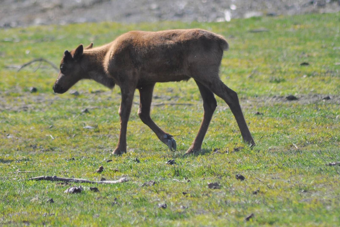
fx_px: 4269
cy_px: 114
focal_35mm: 452
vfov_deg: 3.0
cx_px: 169
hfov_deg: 4.6
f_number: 5.6
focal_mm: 300
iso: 400
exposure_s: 1/1250
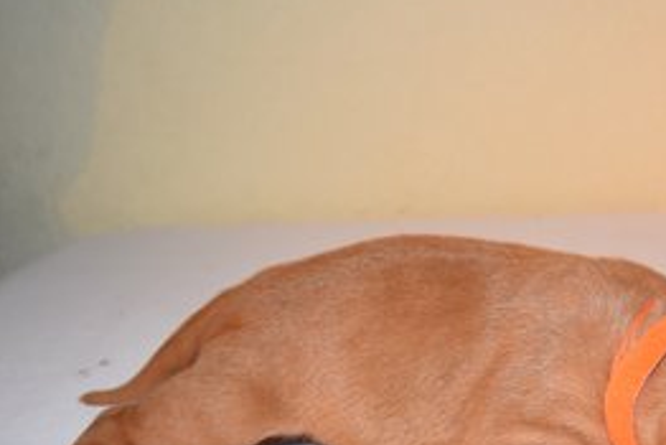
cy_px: 336
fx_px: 1018
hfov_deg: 34.7
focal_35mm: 55
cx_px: 567
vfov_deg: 24.4
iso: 800
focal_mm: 20
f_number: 4.5
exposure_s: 1/80
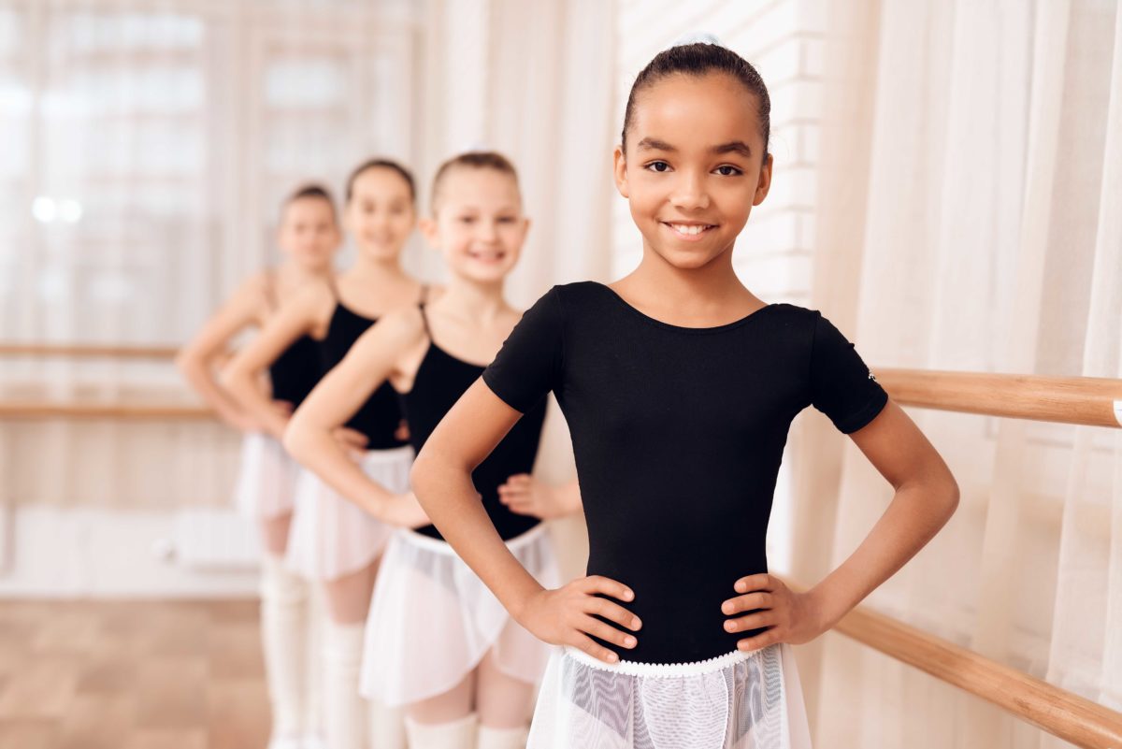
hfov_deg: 39.6
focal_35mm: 50
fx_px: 1559
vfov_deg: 27.0
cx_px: 561
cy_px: 374
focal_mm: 50
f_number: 2.2
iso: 320
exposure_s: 1/400
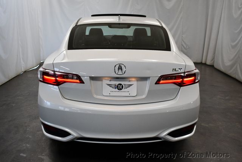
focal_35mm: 36
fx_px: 242
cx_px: 121
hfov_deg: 53.1
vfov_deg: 36.9
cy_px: 81
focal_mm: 18
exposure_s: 1/250
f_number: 3.5
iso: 640
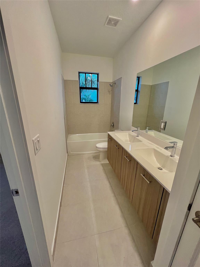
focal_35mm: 13
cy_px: 134
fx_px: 100
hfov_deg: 89.9
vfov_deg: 106.2
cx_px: 100
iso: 200
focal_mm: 1.57
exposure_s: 1/120
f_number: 1.8
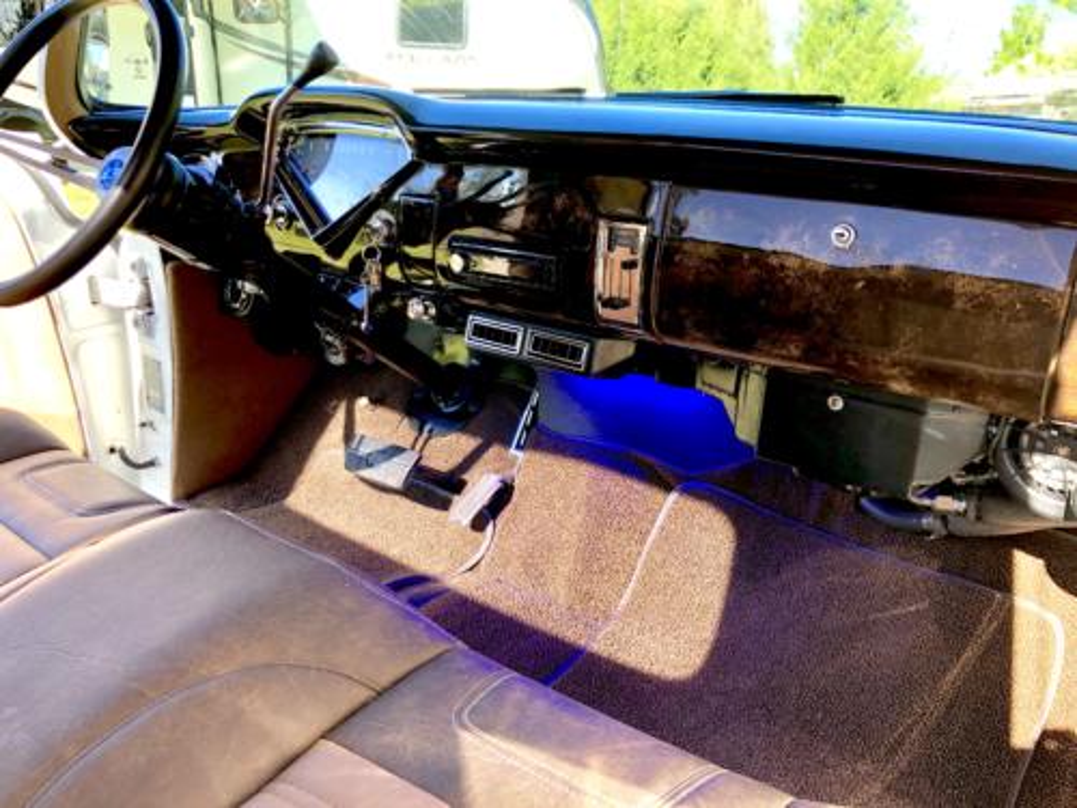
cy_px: 404
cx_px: 538
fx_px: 871
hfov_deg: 63.4
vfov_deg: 49.7
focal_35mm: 28
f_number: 1.8
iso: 25
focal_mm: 4
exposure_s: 1/120
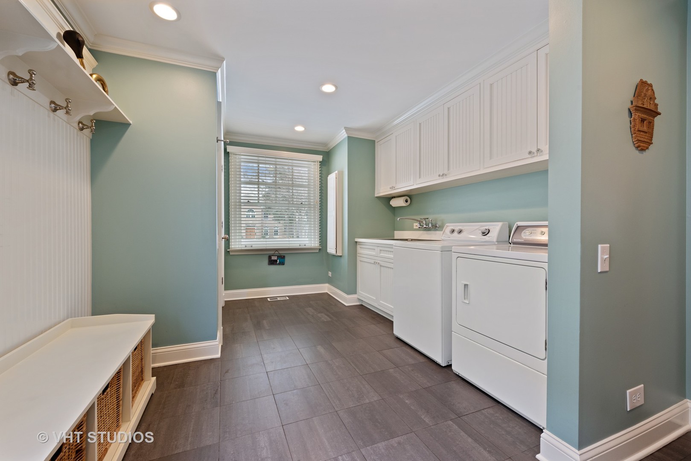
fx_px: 269
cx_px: 346
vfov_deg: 81.2
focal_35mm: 14
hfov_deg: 104.2
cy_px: 230
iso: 200
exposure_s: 1/4
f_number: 9.5
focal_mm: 14
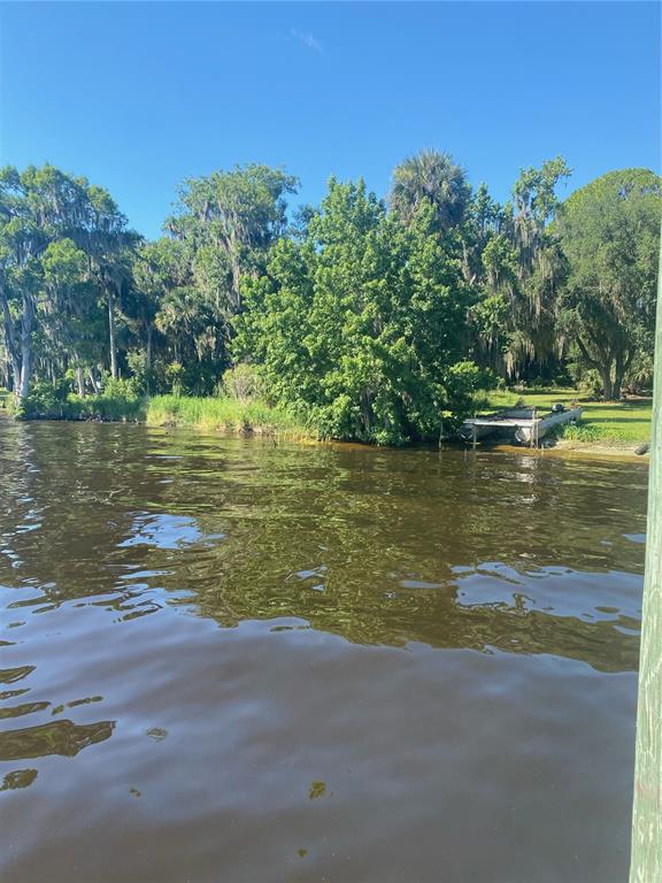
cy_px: 442
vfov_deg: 67.3
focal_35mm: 26
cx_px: 331
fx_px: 663
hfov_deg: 53.1
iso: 32
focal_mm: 4.25
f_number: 1.8
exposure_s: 1/949
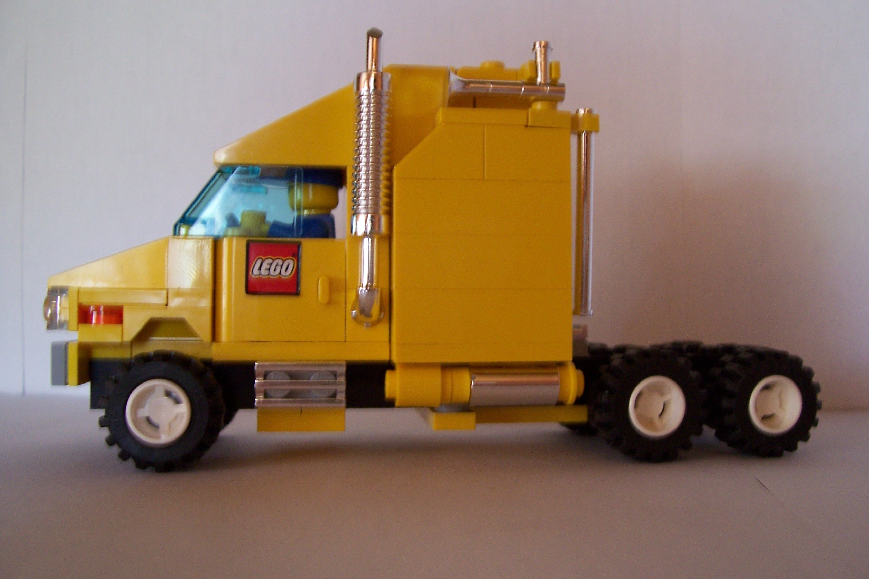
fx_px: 821
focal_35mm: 34
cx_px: 434
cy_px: 290
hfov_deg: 55.8
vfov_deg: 38.9
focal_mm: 5.6
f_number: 2.7
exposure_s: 1/8
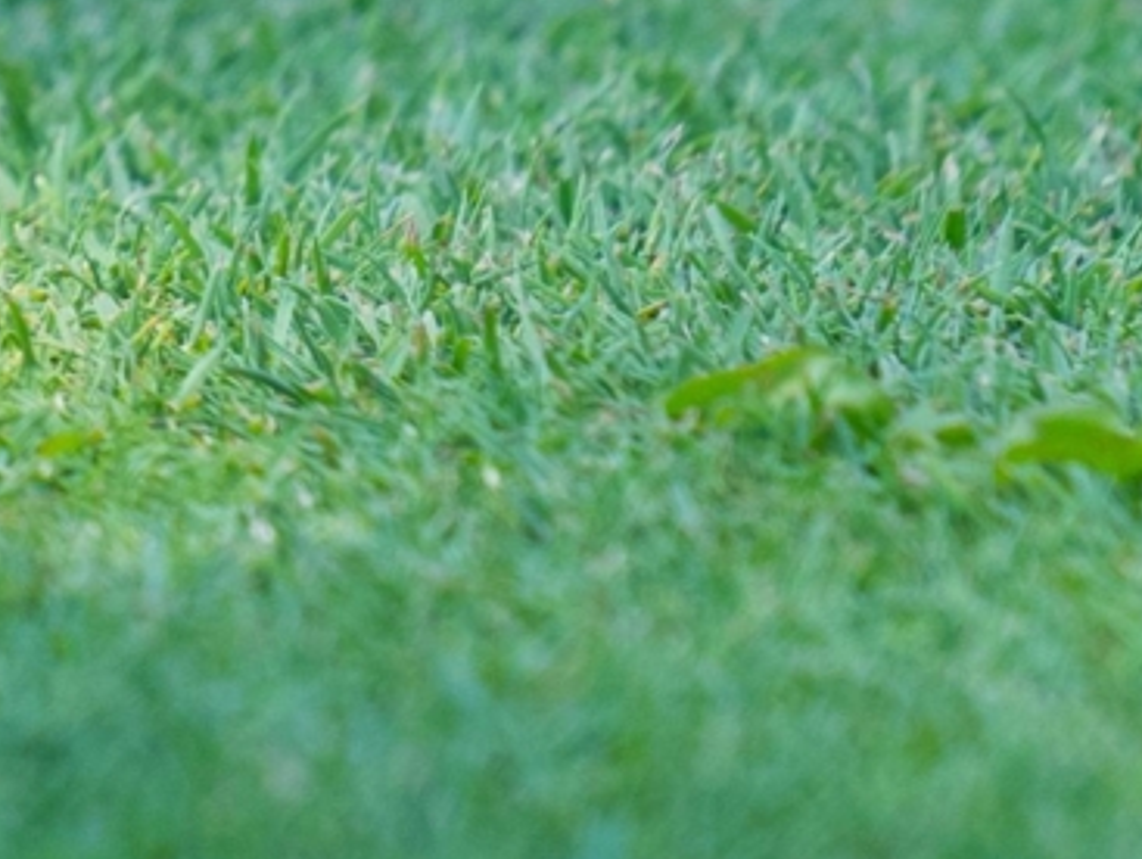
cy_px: -1032
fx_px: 15488
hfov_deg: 4.0
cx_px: -2664
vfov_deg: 3.1
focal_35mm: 469
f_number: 7.1
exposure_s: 1/200
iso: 640
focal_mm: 70
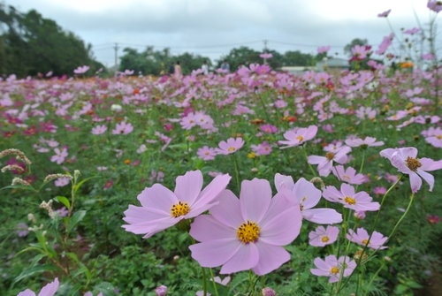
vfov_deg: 42.5
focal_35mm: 31
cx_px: 221
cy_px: 148
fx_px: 381
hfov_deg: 60.2
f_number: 5.6
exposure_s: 1/200
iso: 100
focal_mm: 11.8
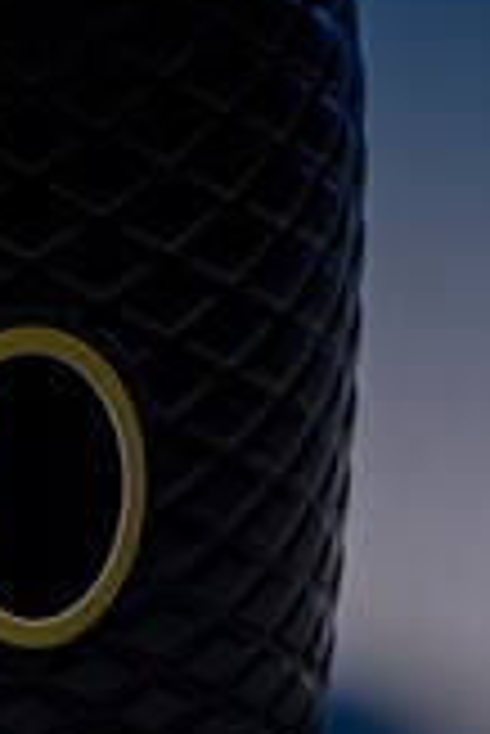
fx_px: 10797
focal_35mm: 530
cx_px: 27
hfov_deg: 2.6
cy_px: -446
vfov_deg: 3.9
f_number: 6.3
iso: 100
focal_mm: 105
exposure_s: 1
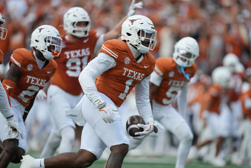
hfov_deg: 5.2
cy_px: 84
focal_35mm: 400
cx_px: 126
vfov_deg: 3.4
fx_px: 2789
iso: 320
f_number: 2.8
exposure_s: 1/2500
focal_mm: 400
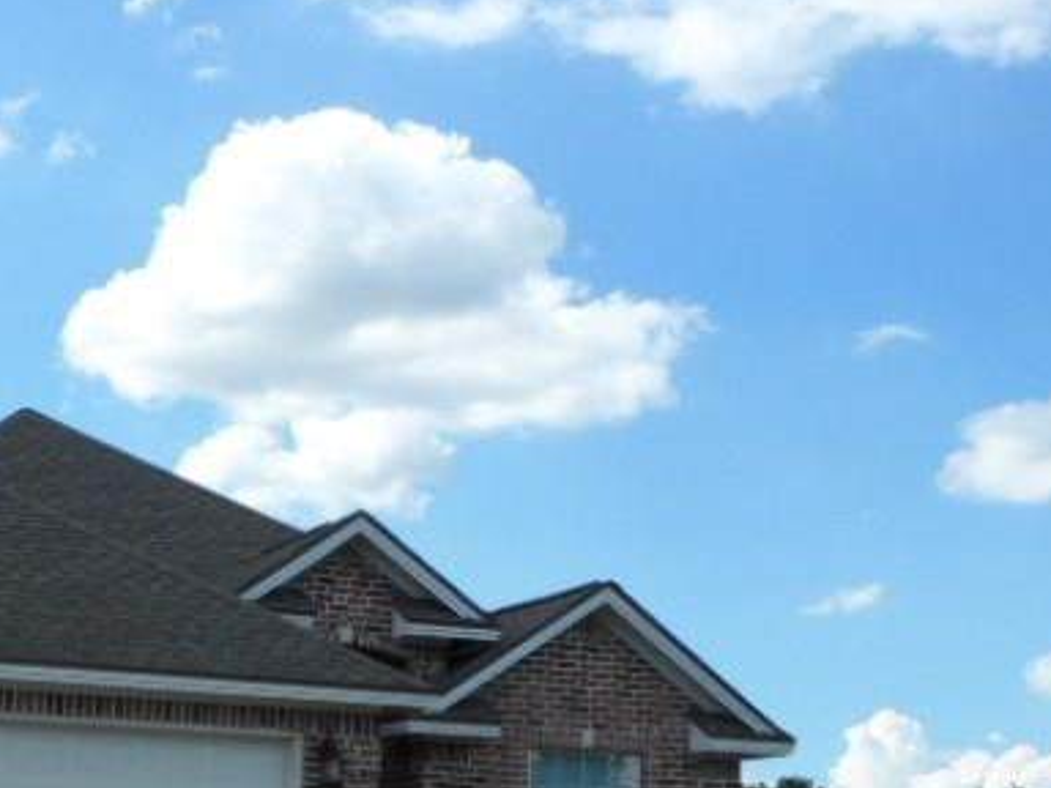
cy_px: 772
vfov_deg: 19.9
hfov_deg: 25.9
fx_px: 2186
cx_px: 41
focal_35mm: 72
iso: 80
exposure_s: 1/750
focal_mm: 4.9
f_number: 3.5
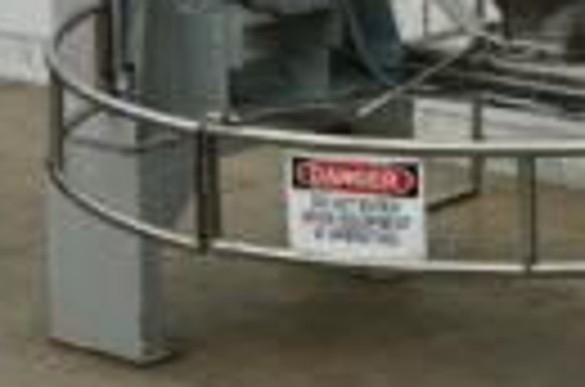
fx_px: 3129
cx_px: 756
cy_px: -101
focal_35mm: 193
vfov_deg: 7.0
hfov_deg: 10.5
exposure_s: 1/50
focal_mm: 19.03
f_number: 4
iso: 160
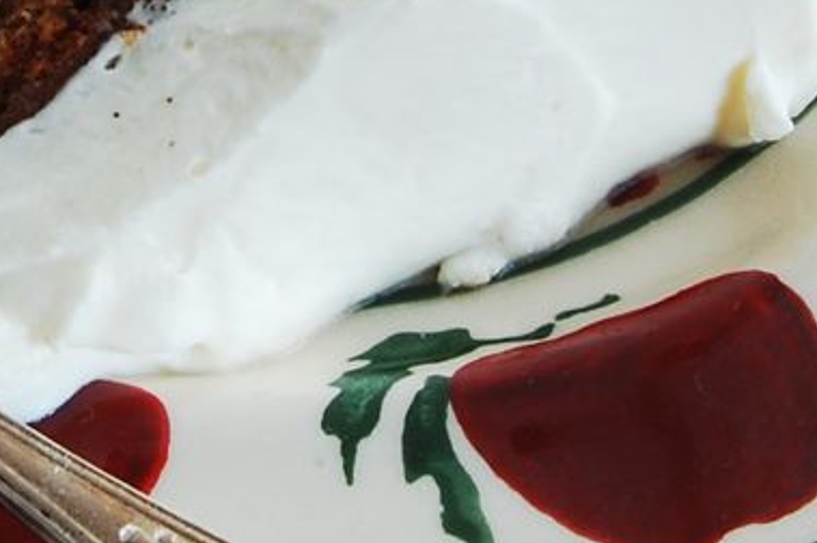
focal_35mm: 238
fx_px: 5396
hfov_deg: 8.6
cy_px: -224
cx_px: 194
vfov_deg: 5.7
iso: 200
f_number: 32
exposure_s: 30
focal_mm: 40
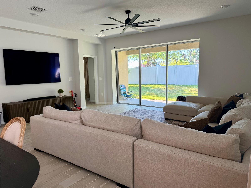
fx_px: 174
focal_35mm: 24
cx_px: 126
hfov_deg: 71.6
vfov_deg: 56.8
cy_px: 94
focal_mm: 6.76
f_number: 1.78
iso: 80
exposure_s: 1/211
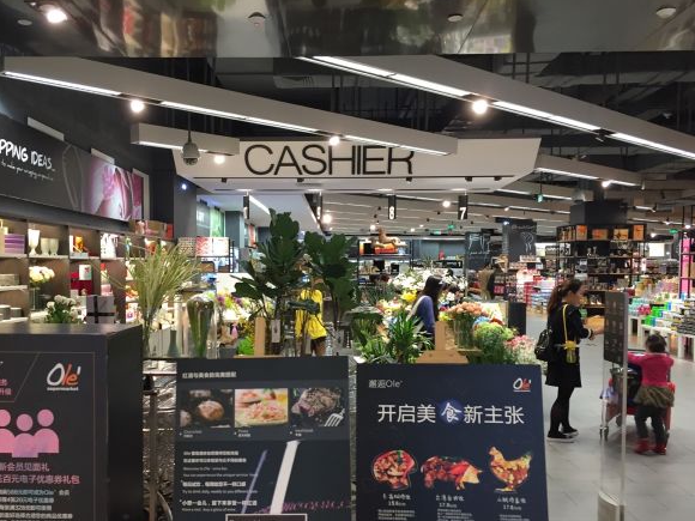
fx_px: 703
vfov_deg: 40.5
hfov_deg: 52.5
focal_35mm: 35
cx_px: 300
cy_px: 310
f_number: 2.2
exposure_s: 1/33
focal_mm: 4.15
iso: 125
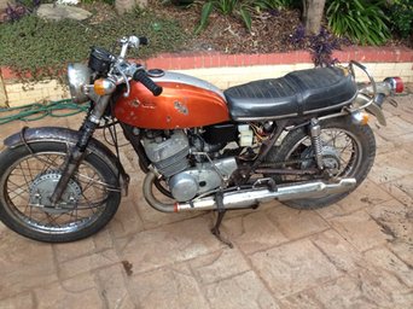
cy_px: 154
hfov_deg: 52.7
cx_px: 206
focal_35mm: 35
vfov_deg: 40.7
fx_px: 417
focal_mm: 4.28
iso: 80
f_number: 2.4
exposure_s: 1/120
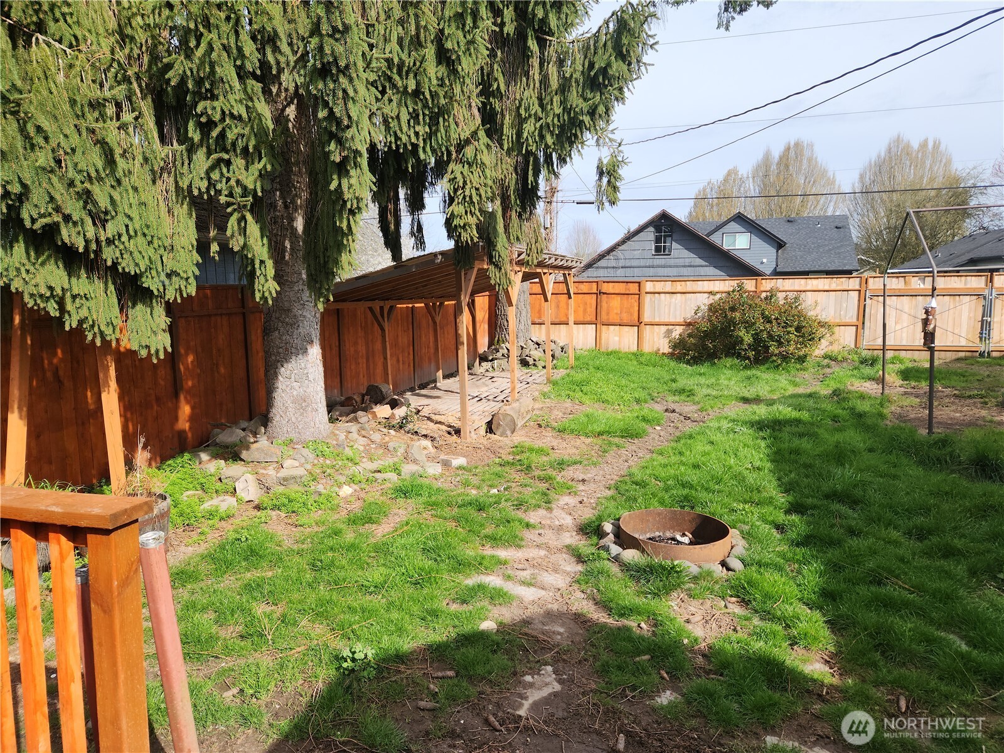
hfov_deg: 73.9
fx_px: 667
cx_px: 502
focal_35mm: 23
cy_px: 376
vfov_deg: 58.9
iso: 20
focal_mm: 5.4
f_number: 1.8
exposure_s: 1/807
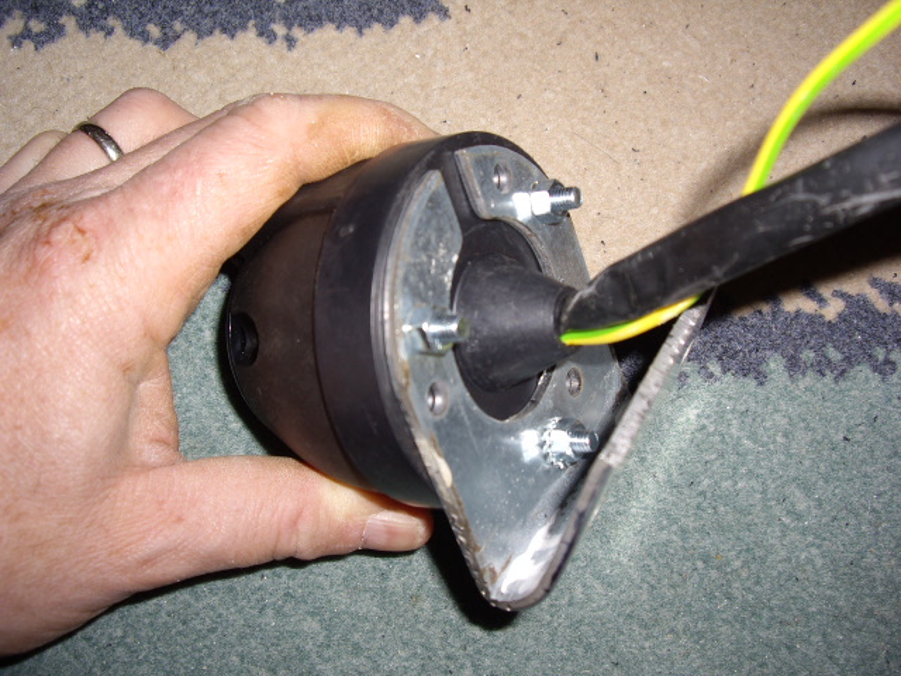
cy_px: 338
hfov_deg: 49.0
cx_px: 450
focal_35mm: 38
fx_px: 989
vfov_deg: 37.7
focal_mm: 7.9
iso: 64
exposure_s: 1/40
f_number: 8
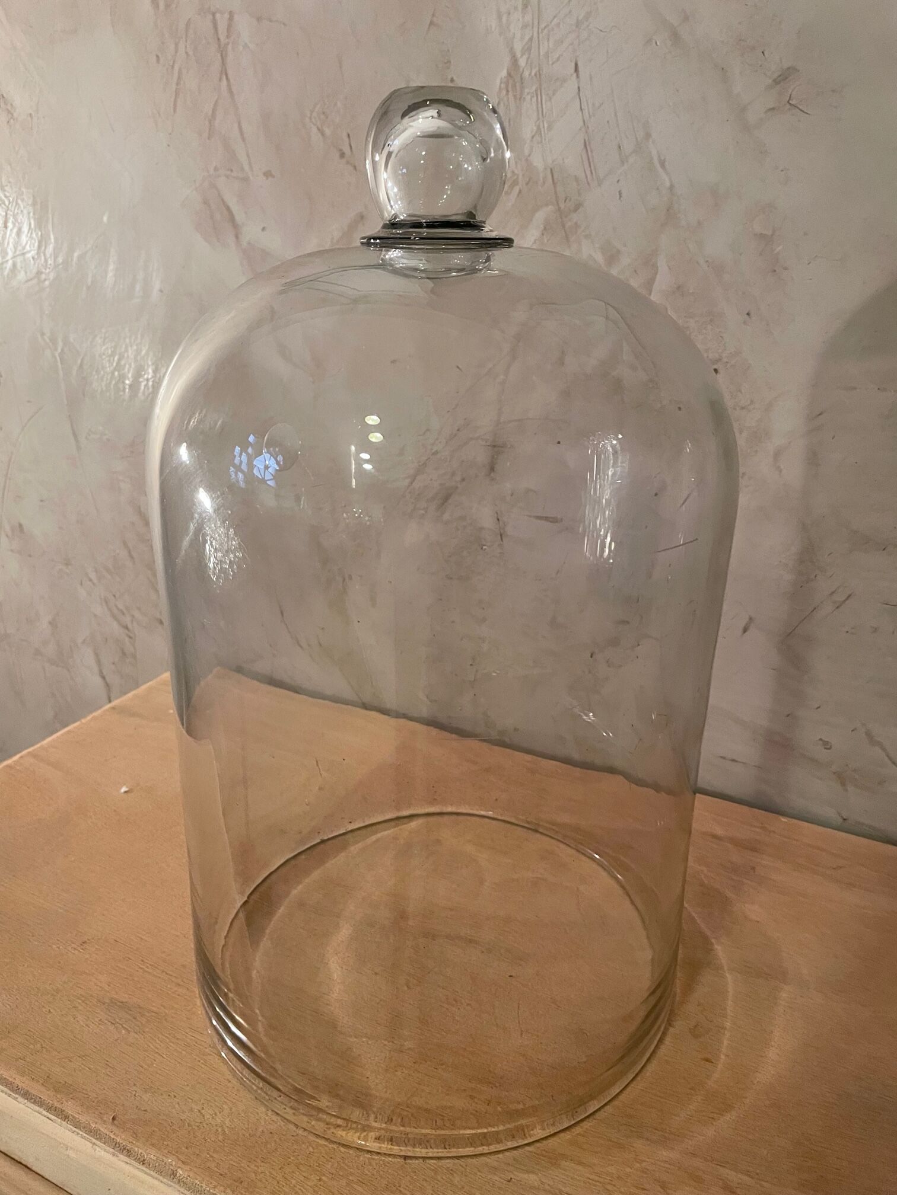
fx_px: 898
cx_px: 448
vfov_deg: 67.3
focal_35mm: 26
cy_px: 598
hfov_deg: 53.1
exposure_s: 1/50
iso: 320
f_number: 1.6
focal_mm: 4.2
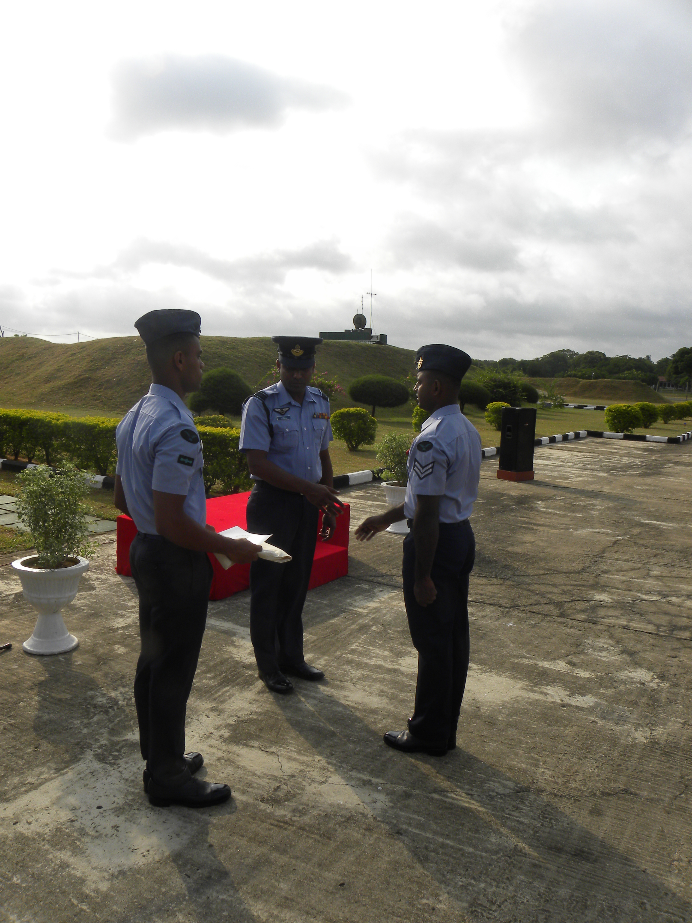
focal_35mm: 26
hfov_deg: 53.1
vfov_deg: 67.3
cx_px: 346
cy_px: 462
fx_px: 693
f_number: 6.3
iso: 64
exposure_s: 1/272
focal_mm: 4.6
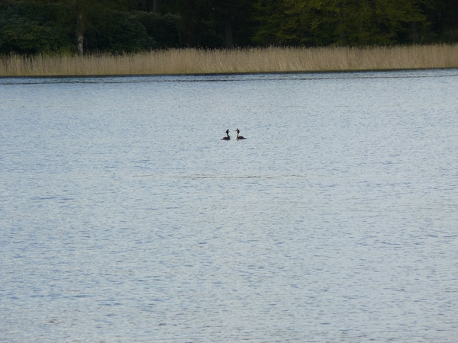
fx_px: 5716
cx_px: 229
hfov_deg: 4.6
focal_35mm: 432
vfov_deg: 3.4
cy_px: 172
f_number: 5.6
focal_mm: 72
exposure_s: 1/320
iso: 100
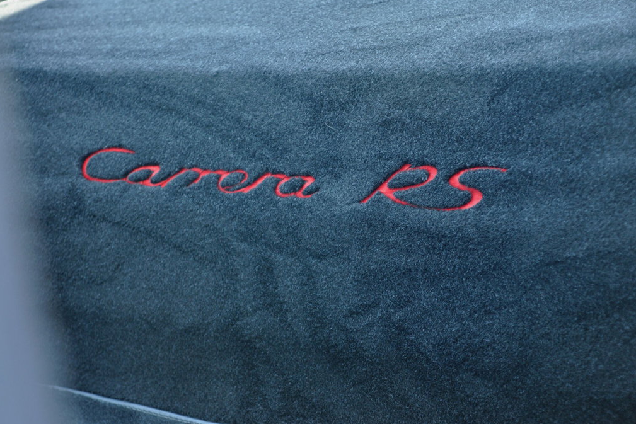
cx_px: 316
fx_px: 1290
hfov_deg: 27.7
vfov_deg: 18.7
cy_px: 212
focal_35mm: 73
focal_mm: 48
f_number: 4.5
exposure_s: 1/13
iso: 500
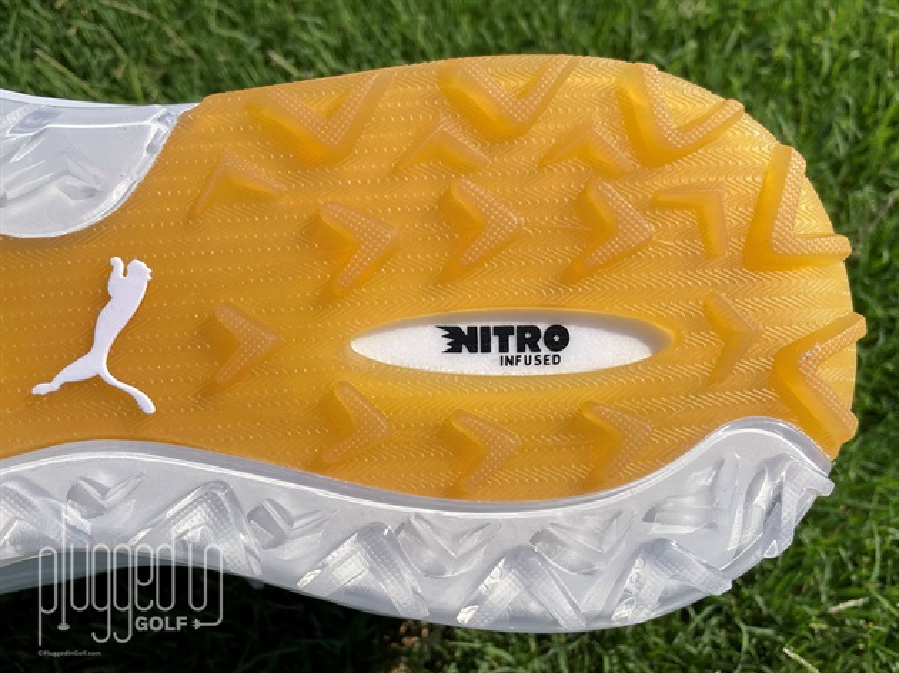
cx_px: 450
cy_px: 336
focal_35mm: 26
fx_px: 675
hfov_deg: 67.3
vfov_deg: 53.0
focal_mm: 4.2
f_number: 1.6
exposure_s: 1/6494
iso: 32
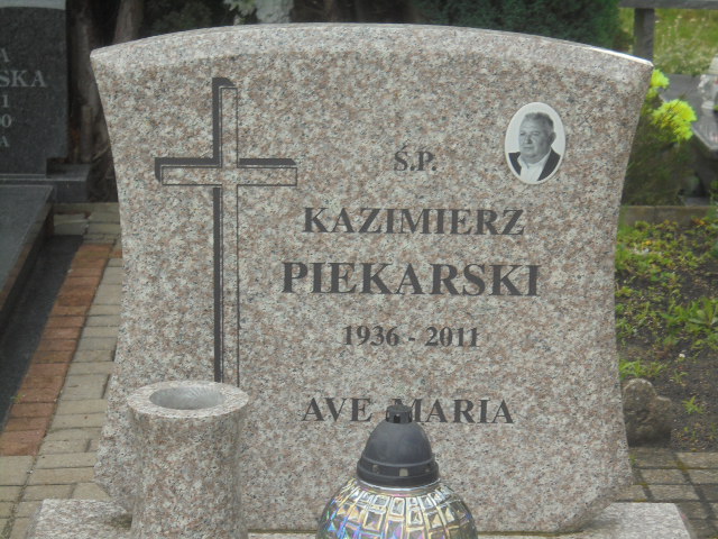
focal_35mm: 107
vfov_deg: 13.8
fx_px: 2219
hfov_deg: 18.4
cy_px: 270
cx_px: 359
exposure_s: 1/60
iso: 100
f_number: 5.1
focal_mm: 19.2
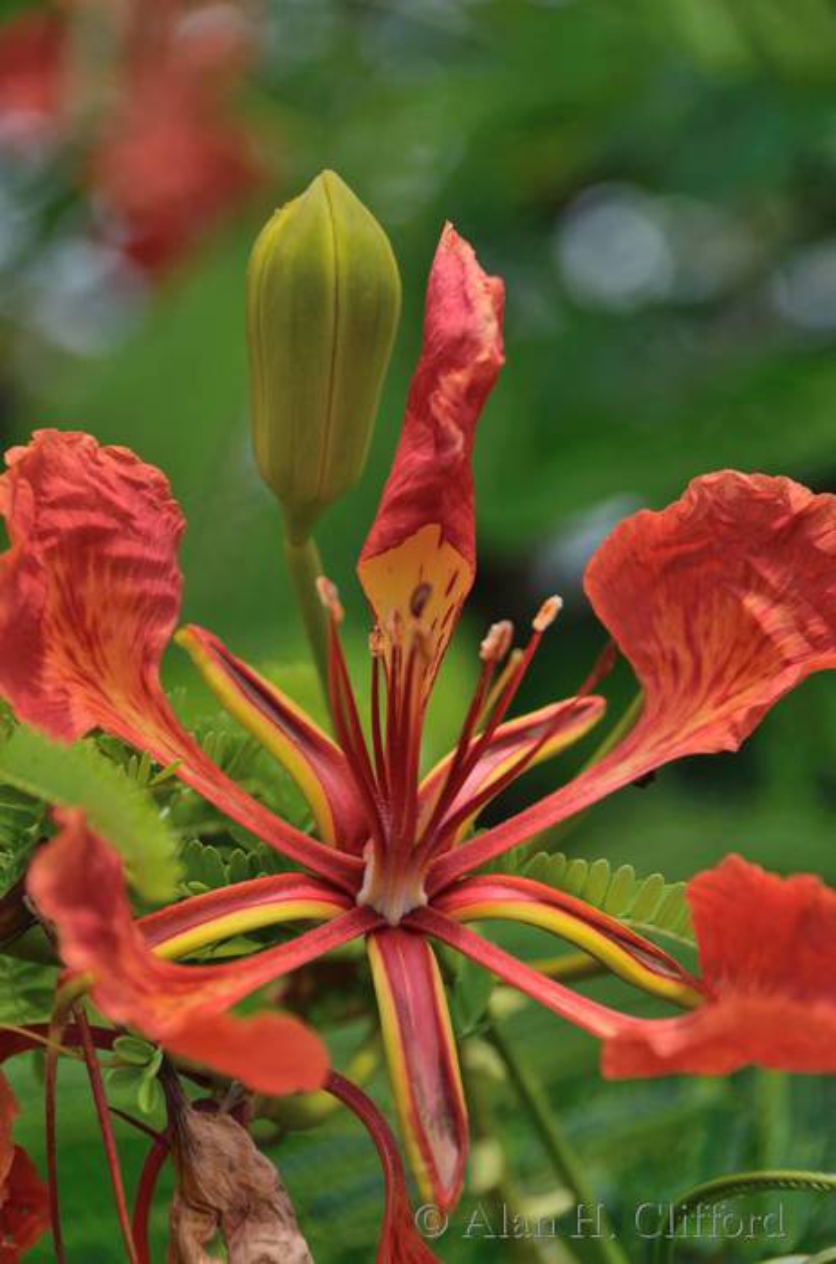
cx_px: 418
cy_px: 632
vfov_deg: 15.2
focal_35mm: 135
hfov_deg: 10.1
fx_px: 4728
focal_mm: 90
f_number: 5.3
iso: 100
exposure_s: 1/250
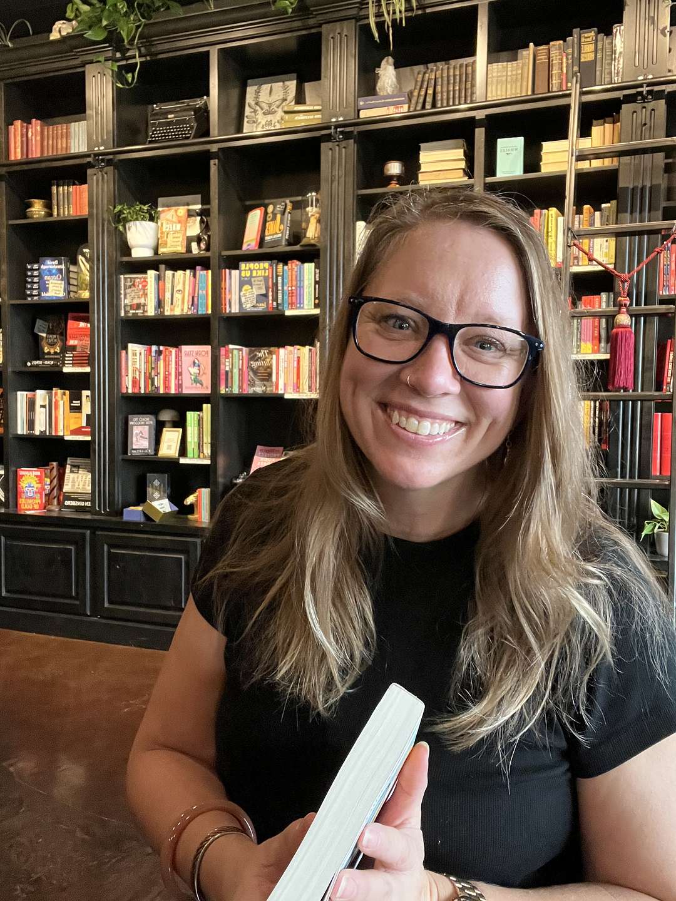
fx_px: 781
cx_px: 338
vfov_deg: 60.0
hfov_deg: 46.8
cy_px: 450
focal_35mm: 30
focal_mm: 2.71
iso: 500
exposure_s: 1/30
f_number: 2.2
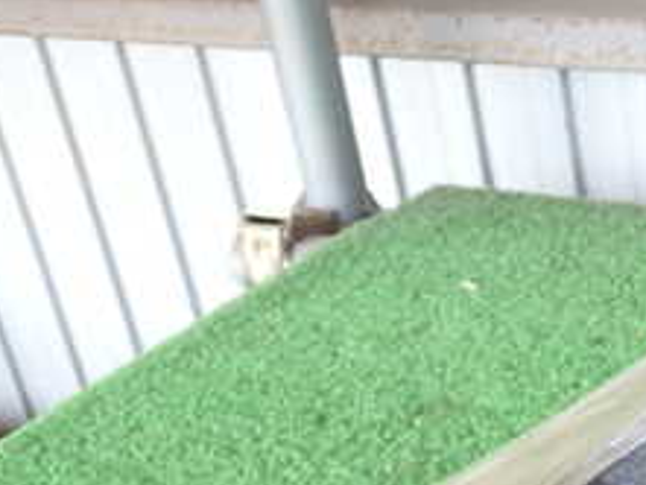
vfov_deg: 16.3
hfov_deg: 20.4
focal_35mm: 87
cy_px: 581
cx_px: 856
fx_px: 1624
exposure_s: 1/60
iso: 125
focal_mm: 5.79
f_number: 2.4
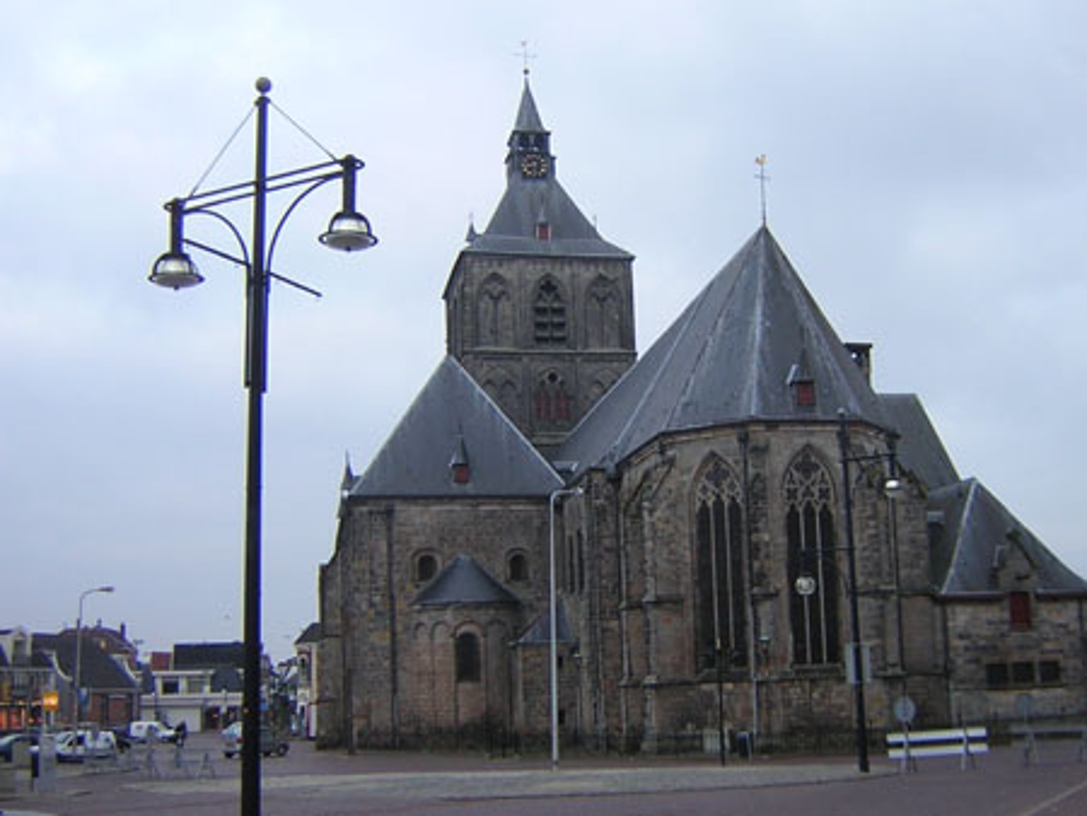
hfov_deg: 51.3
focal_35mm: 36
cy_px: 408
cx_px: 544
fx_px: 1131
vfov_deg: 39.7
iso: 112
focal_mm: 4.7
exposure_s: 1/30
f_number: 2.6
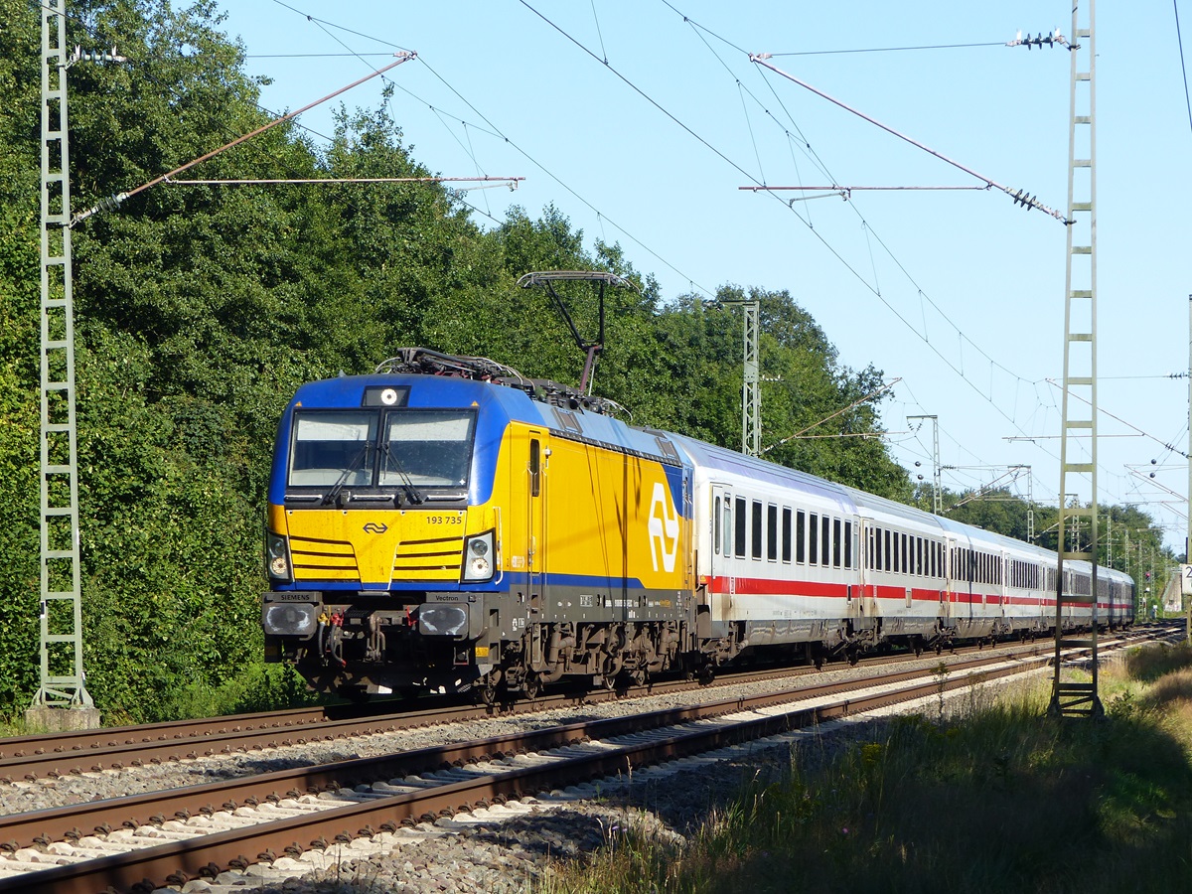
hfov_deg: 16.3
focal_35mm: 121
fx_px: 4167
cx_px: 596
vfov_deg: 12.2
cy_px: 447
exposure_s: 1/640
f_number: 4
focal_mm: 21.8
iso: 100
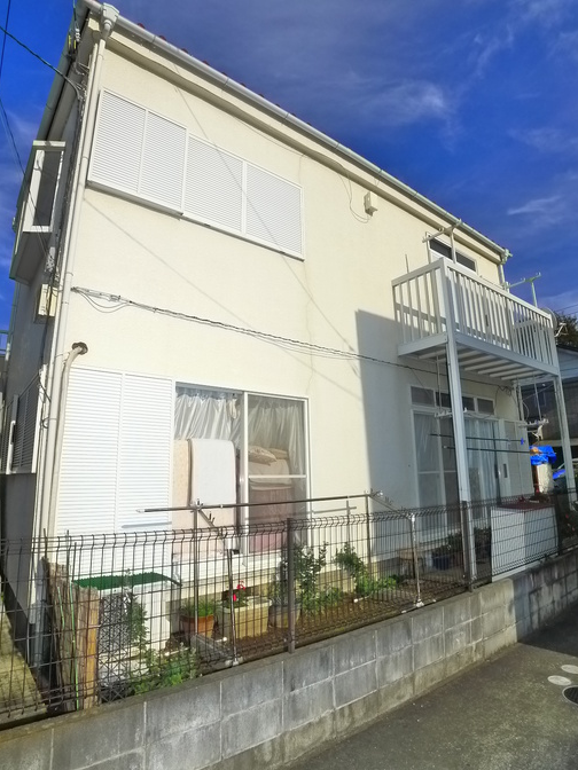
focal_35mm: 25
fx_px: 557
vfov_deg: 69.4
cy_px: 383
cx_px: 287
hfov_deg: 54.9
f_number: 5.6
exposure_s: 1/800
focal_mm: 5.1
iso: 400
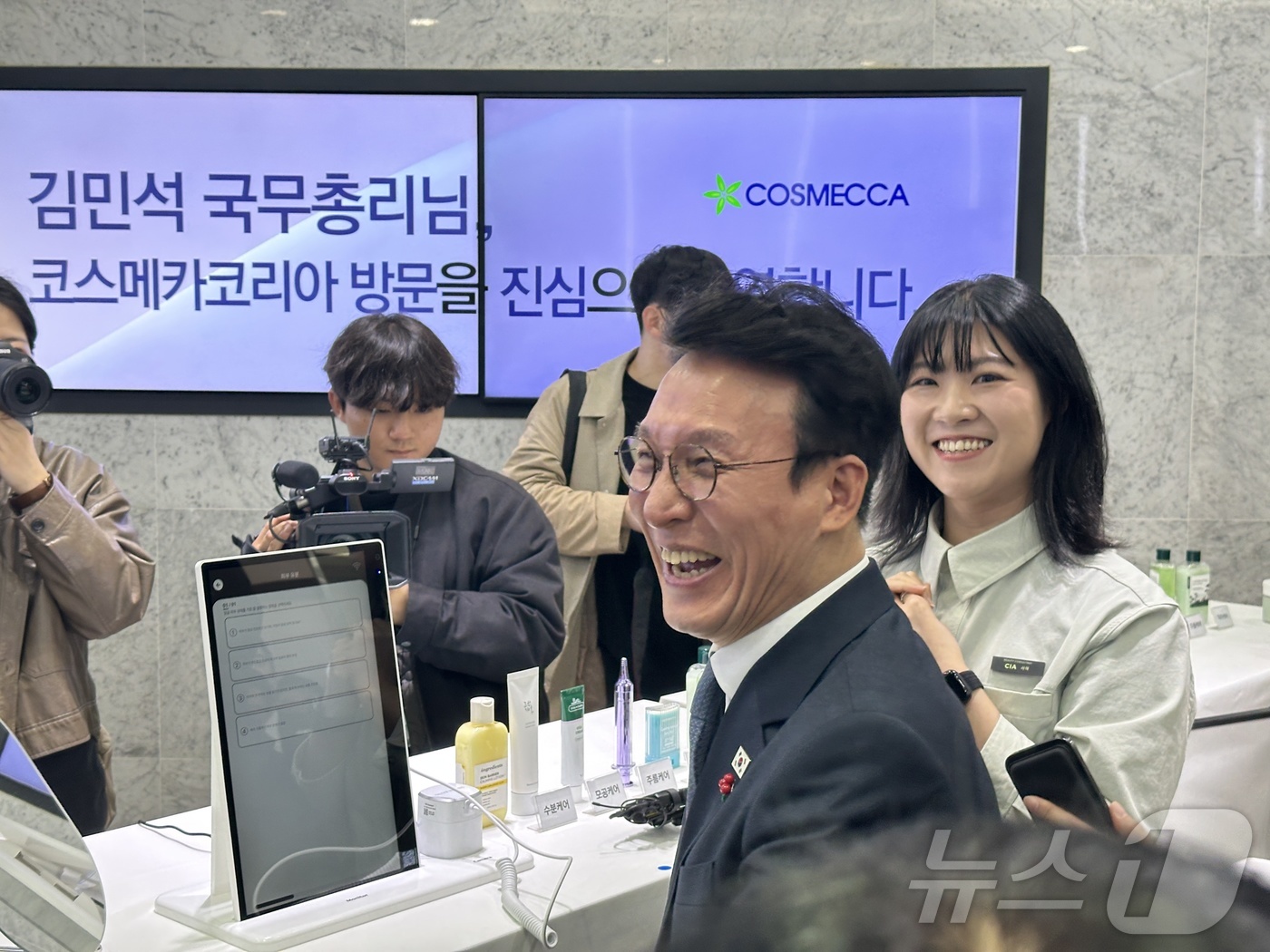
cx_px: 635
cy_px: 476
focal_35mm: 48
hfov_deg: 39.7
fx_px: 1761
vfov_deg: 30.3
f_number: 1.78
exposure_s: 1/60
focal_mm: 6.86
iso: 64
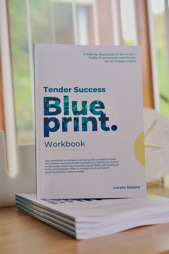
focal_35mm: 53
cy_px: 133
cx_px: 89
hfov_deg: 25.5
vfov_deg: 37.5
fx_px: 373
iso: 160
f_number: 2.5
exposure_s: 1/100
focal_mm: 50
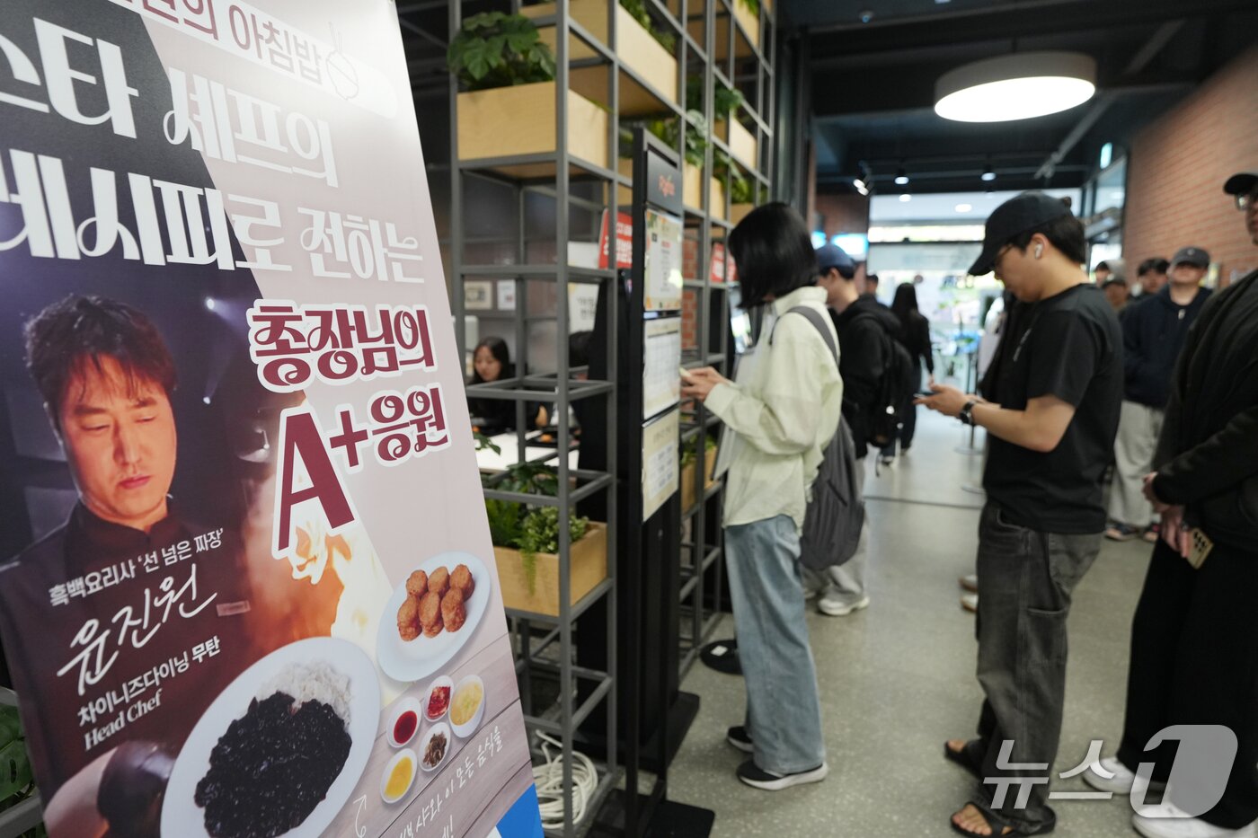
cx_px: 629
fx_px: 699
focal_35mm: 20
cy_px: 419
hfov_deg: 84.0
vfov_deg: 61.9
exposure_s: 1/160
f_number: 3.5
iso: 1600
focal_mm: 20
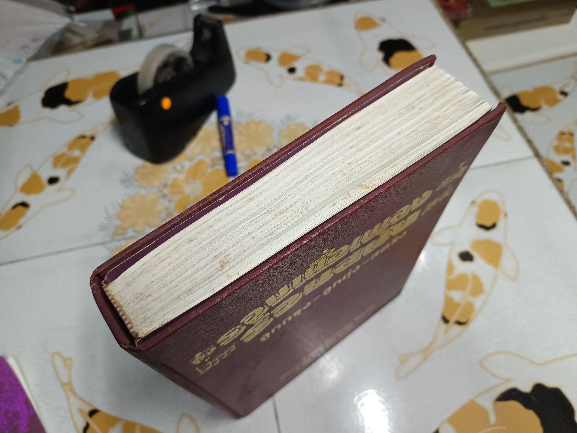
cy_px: 216
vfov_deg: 56.8
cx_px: 288
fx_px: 400
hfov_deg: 71.6
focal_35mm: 24
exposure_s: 1/33.3
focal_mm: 5.31
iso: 1116
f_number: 1.7
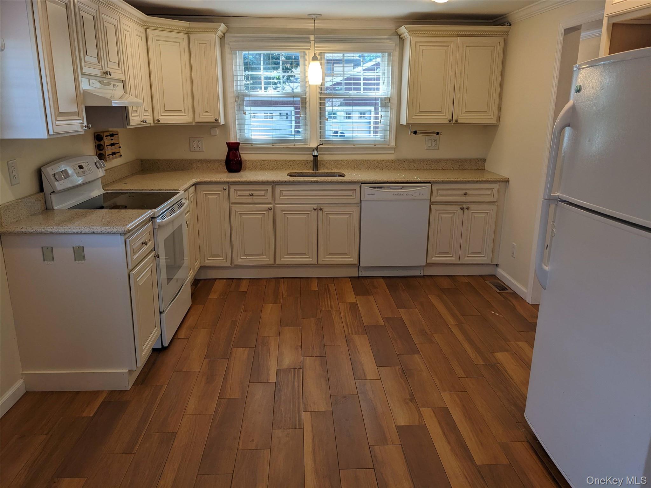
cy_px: 244
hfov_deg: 65.3
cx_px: 326
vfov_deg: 51.4
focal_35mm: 27
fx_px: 508
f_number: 1.73
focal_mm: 4.38
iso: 52
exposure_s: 1/120
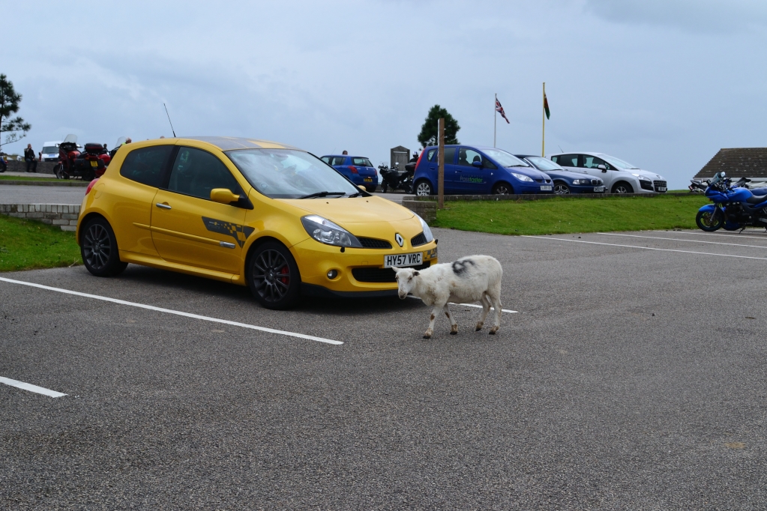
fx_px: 1086
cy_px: 256
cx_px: 384
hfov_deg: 38.9
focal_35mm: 51
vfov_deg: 26.5
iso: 400
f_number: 10
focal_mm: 34
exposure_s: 1/200
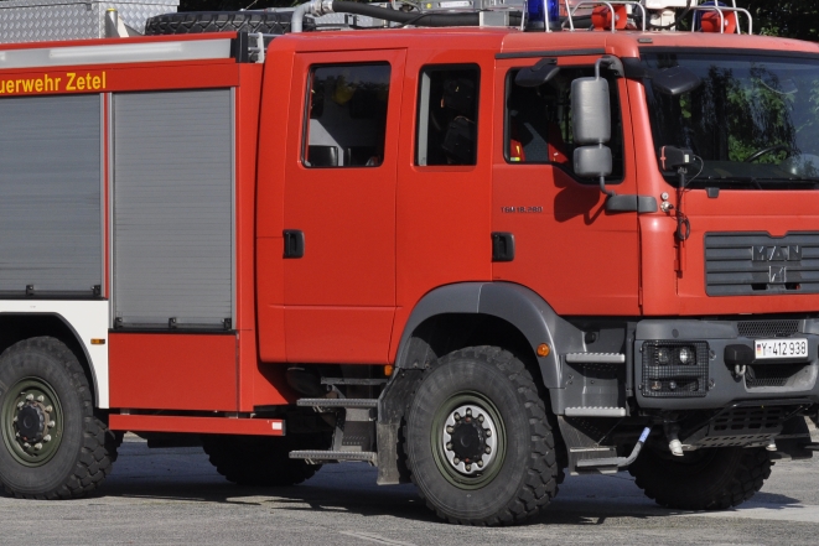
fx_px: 3254
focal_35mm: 143
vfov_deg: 9.6
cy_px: 227
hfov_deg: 14.3
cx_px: 339
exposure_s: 1/1250
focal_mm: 70
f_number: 9
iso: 500
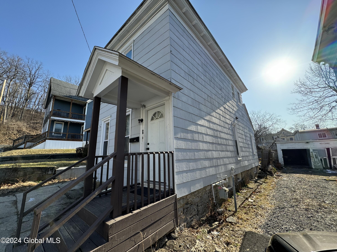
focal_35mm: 14
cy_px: 126
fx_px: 136
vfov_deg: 85.7
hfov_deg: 102.1
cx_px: 168
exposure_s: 1/707
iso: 40
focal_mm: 2.22
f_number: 2.2
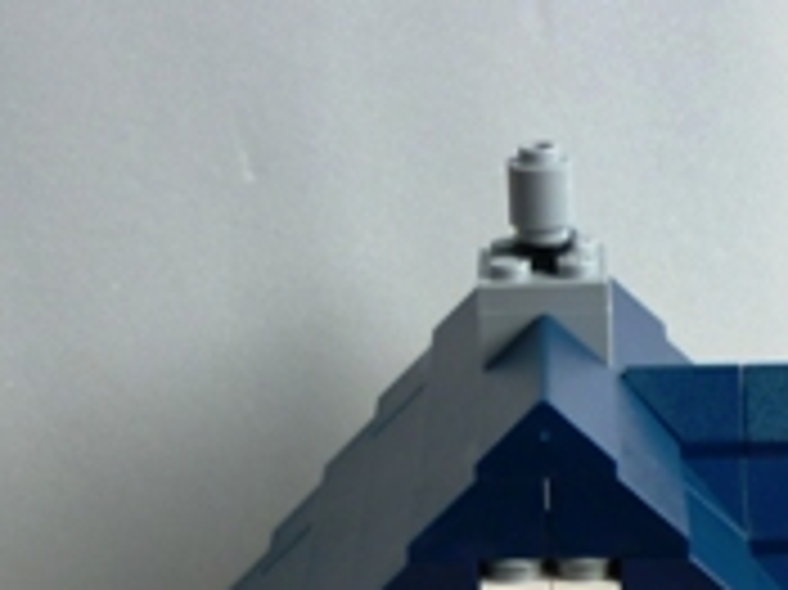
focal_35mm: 121
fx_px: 2753
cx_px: 576
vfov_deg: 11.8
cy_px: 802
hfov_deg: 16.2
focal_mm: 5.5
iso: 80
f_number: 2.8
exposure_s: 1/40
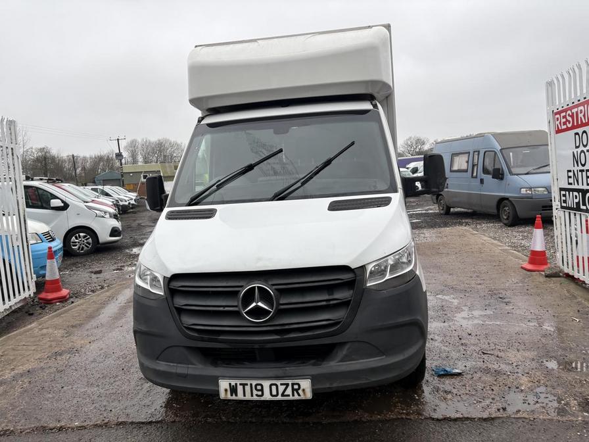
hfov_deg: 67.3
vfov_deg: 53.1
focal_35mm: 26
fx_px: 442
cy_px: 221
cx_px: 294
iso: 50
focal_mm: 5.96
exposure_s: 1/424
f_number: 1.6
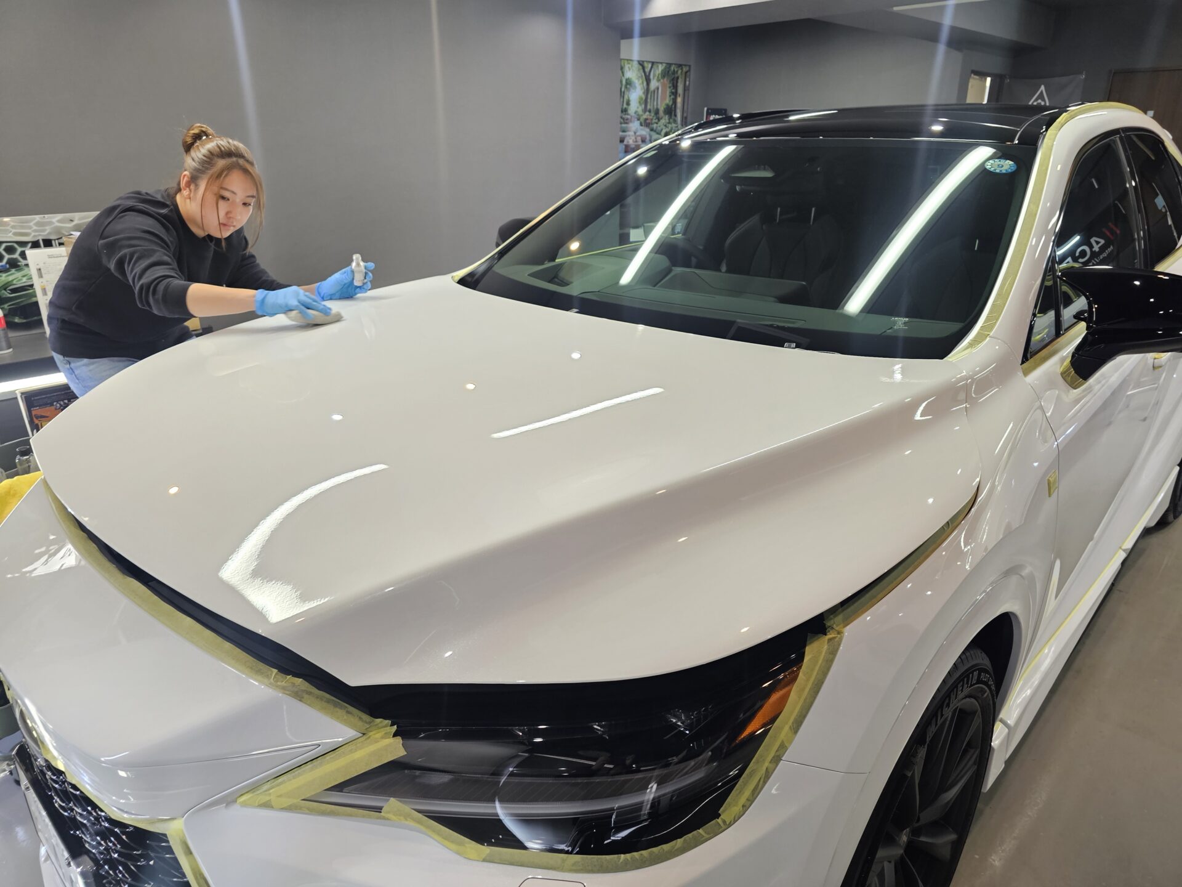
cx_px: 591
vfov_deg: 58.9
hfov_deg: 73.9
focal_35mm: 23
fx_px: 785
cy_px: 444
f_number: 1.7
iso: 125
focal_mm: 6.3
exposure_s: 1/100
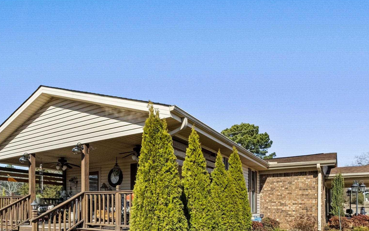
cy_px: 183
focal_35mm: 25
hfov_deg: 72.4
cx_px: 171
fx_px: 251
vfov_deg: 46.8
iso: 800
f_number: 5.6
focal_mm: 10
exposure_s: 1/500
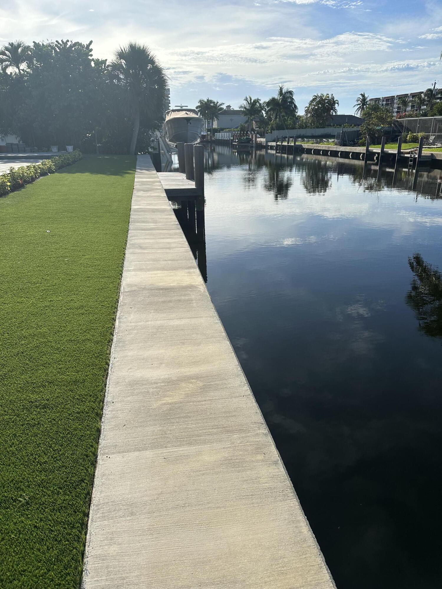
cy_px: 294
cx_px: 221
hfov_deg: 56.8
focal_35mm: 24
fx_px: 409
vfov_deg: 71.6
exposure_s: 1/6623
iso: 80
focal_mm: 6.86
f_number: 1.78
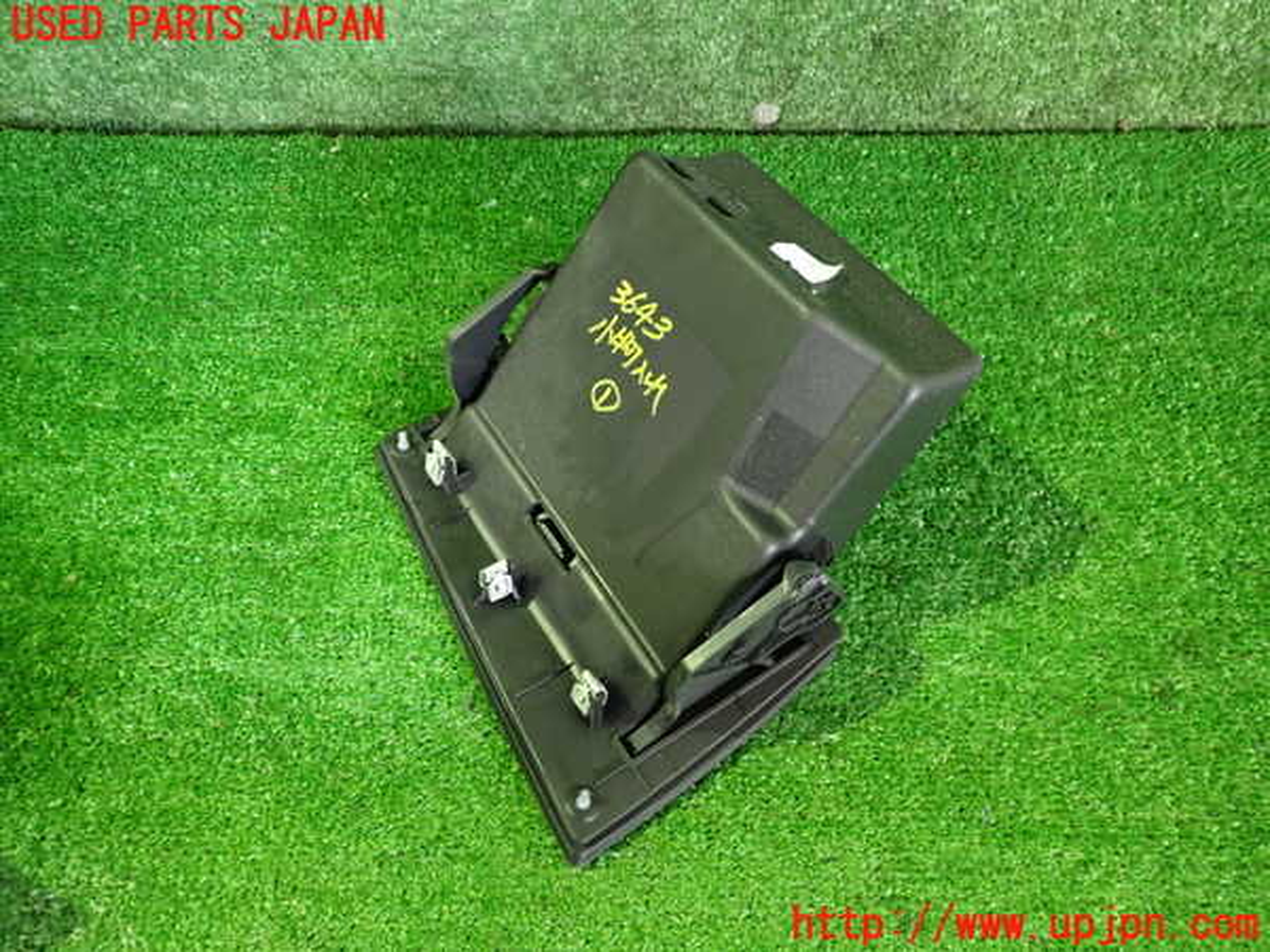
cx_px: 635
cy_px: 476
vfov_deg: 54.9
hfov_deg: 69.4
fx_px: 917
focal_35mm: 25
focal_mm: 4.5
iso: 800
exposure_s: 1/30
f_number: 2
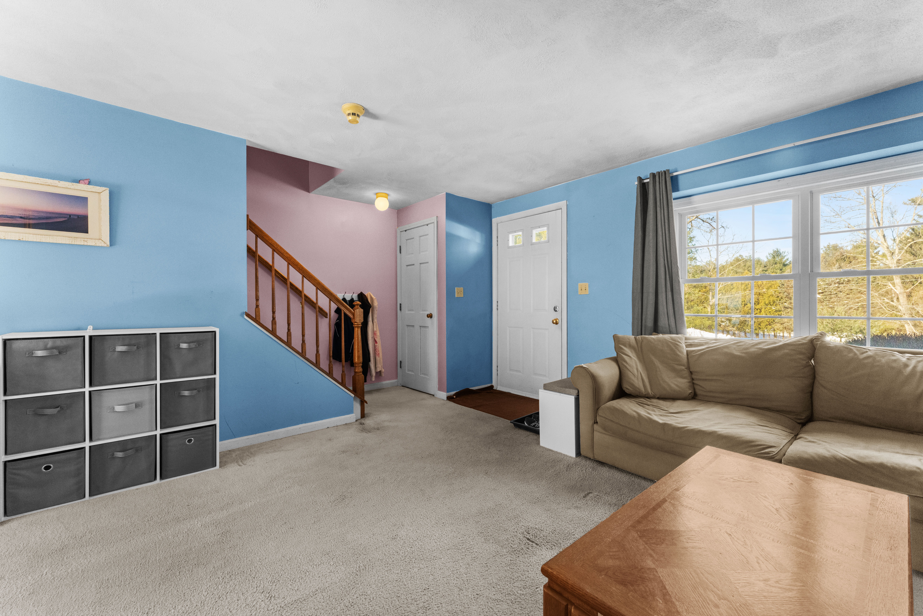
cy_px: 308
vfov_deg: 81.2
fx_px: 359
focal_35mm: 14
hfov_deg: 104.3
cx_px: 462
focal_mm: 14
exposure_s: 1/8
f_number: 11
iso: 2500
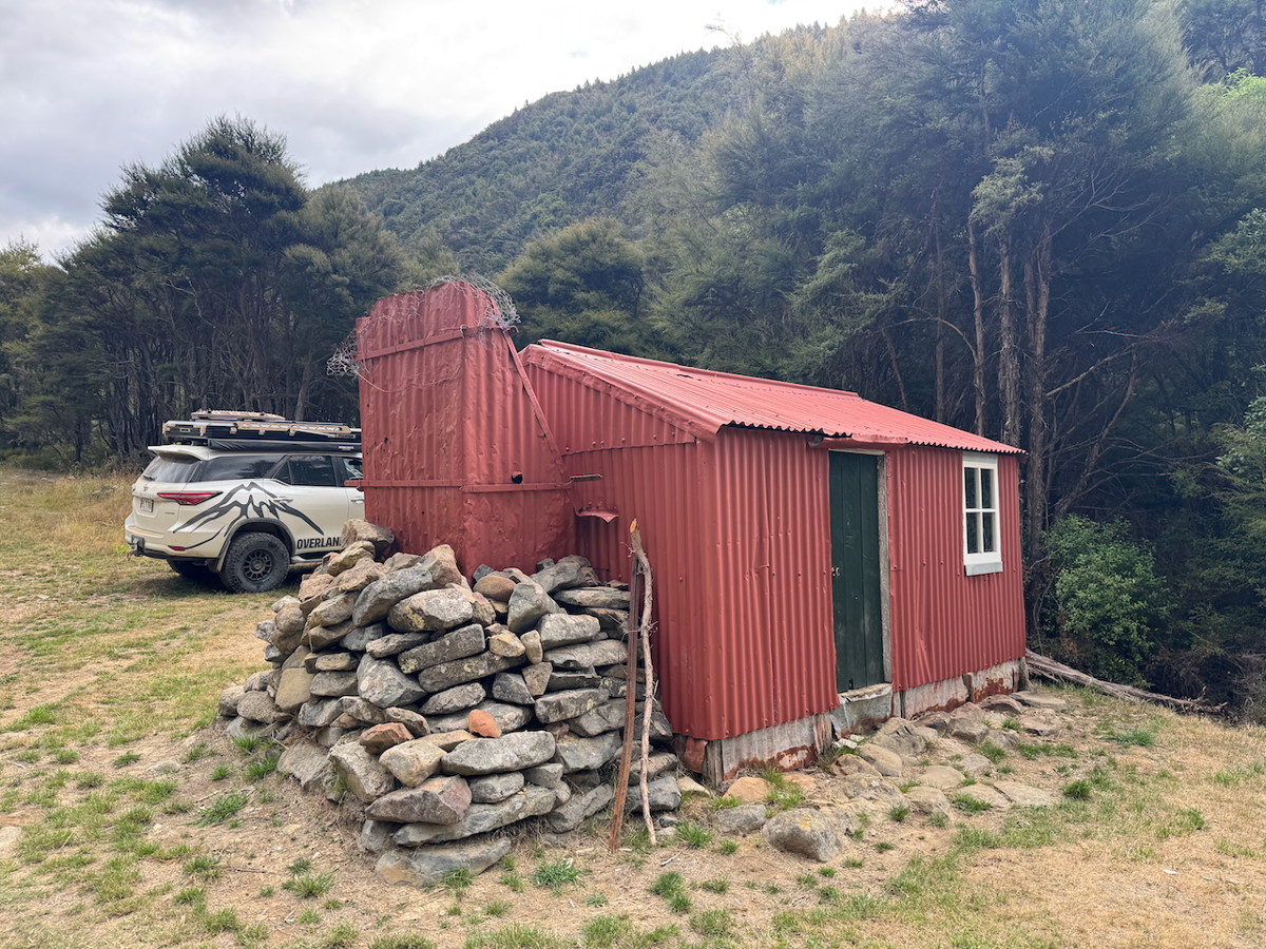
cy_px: 474
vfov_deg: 56.8
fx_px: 878
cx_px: 633
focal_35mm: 24
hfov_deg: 71.6
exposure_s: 1/279
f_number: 1.78
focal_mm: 6.76
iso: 80
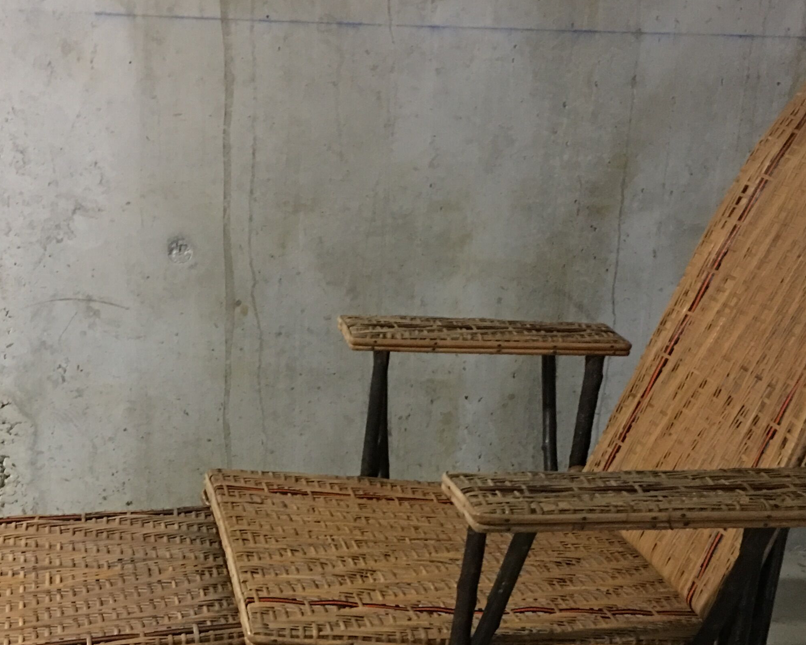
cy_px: 517
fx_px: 1360
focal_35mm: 57
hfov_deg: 33.0
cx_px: 340
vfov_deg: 26.2
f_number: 2.2
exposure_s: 1/4
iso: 125
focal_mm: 4.15
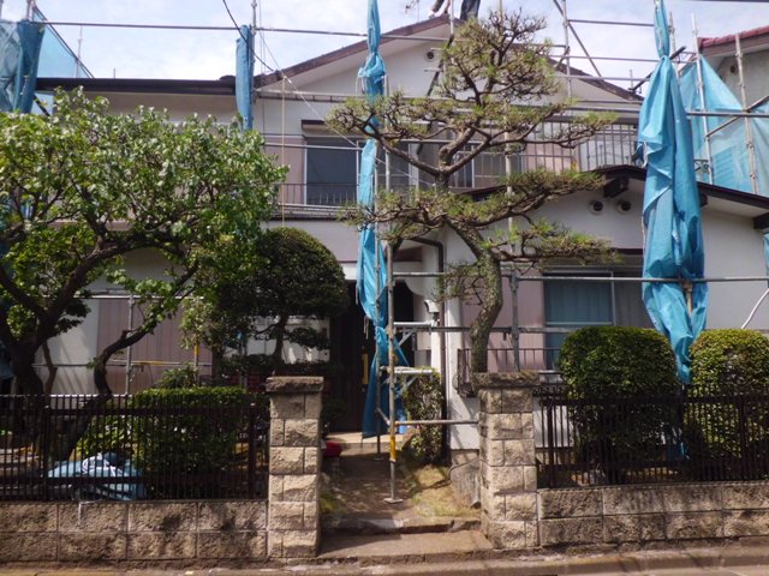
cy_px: 288
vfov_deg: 53.1
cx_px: 384
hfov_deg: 67.3
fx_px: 578
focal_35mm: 26
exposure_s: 1/125
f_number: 7.9
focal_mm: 4.7
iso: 64
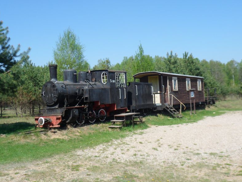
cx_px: 123
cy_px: 92
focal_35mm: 43
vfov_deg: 33.6
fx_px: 301
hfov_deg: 43.8
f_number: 4
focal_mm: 6.5
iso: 80
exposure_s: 1/500
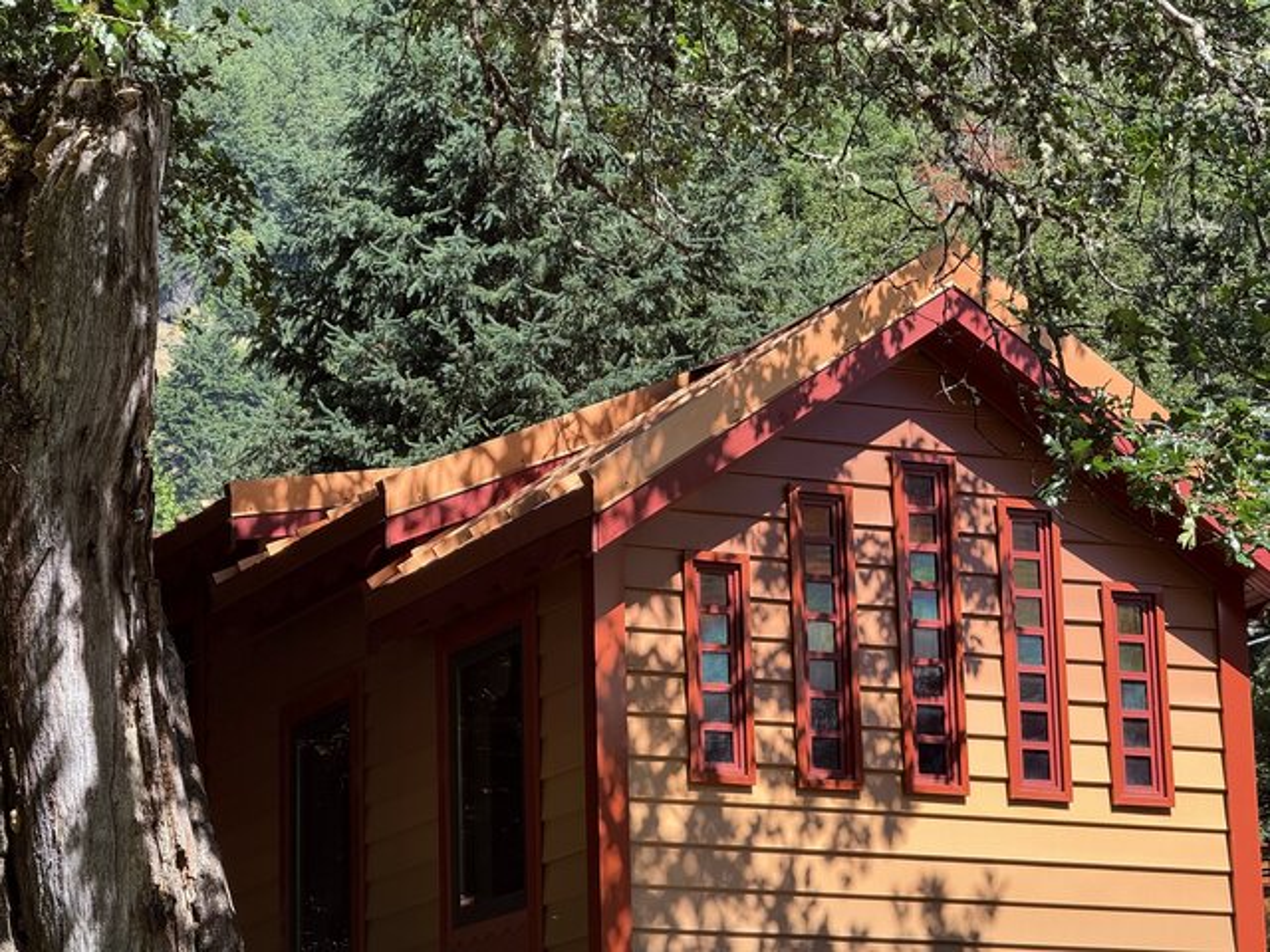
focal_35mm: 120
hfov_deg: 16.4
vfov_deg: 12.3
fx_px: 4403
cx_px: 635
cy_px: 476
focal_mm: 15.66
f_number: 2.8
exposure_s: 1/381
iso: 64
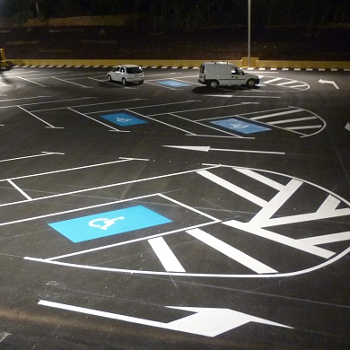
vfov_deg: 36.7
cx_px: 81
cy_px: 149
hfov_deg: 35.8
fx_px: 526
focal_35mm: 46
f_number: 2.8
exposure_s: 1/8
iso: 400
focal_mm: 5.5
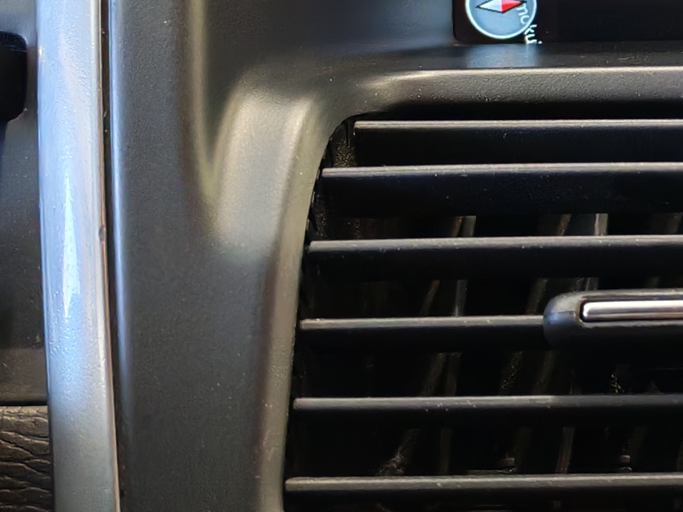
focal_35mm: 111
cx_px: 956
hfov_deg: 16.5
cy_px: 33
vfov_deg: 13.2
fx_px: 2190
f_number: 1.9
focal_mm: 6.12
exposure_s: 1/100
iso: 1040
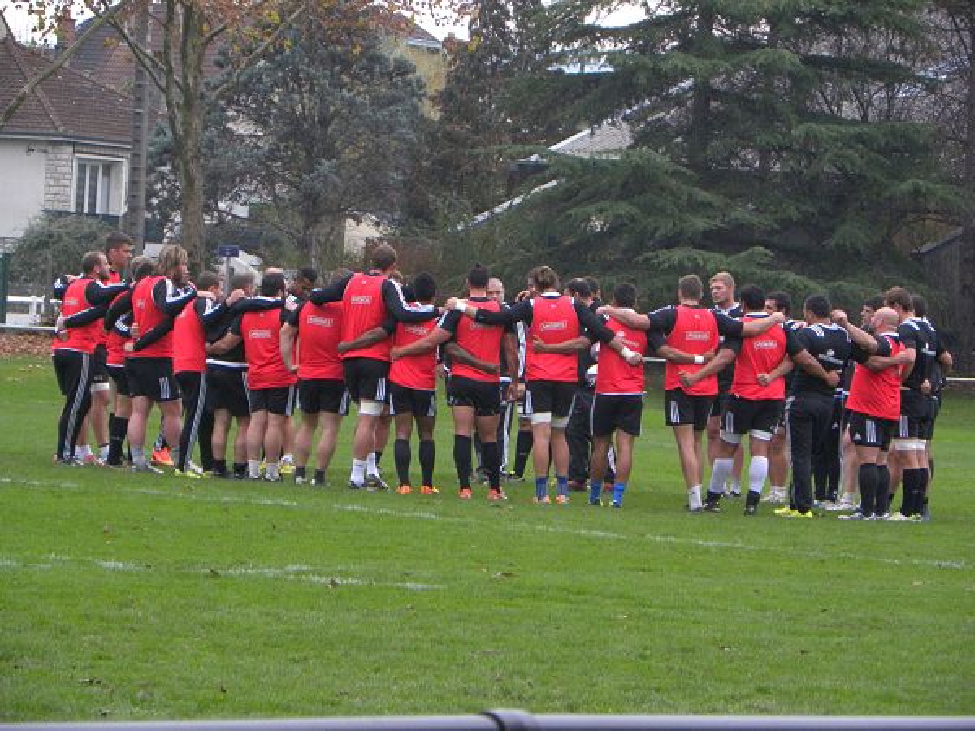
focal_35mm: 247
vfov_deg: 6.0
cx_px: 488
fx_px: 6957
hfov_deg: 8.0
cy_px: 366
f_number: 4.5
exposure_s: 1/69.6
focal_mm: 44
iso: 256
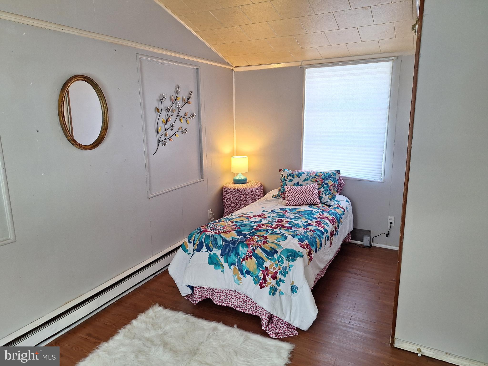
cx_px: 244
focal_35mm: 23
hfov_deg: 73.9
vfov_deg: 58.9
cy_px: 183
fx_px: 324
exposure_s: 1/60
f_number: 1.8
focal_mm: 5.54
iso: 50
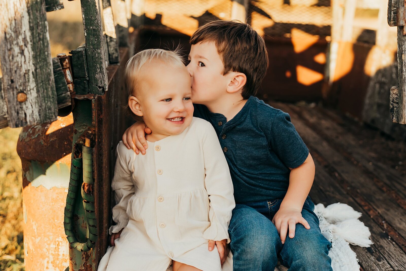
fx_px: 507
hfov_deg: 43.6
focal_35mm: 45
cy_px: 136
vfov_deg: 29.9
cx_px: 203
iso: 320
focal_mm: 45
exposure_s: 1/800
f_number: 2.8
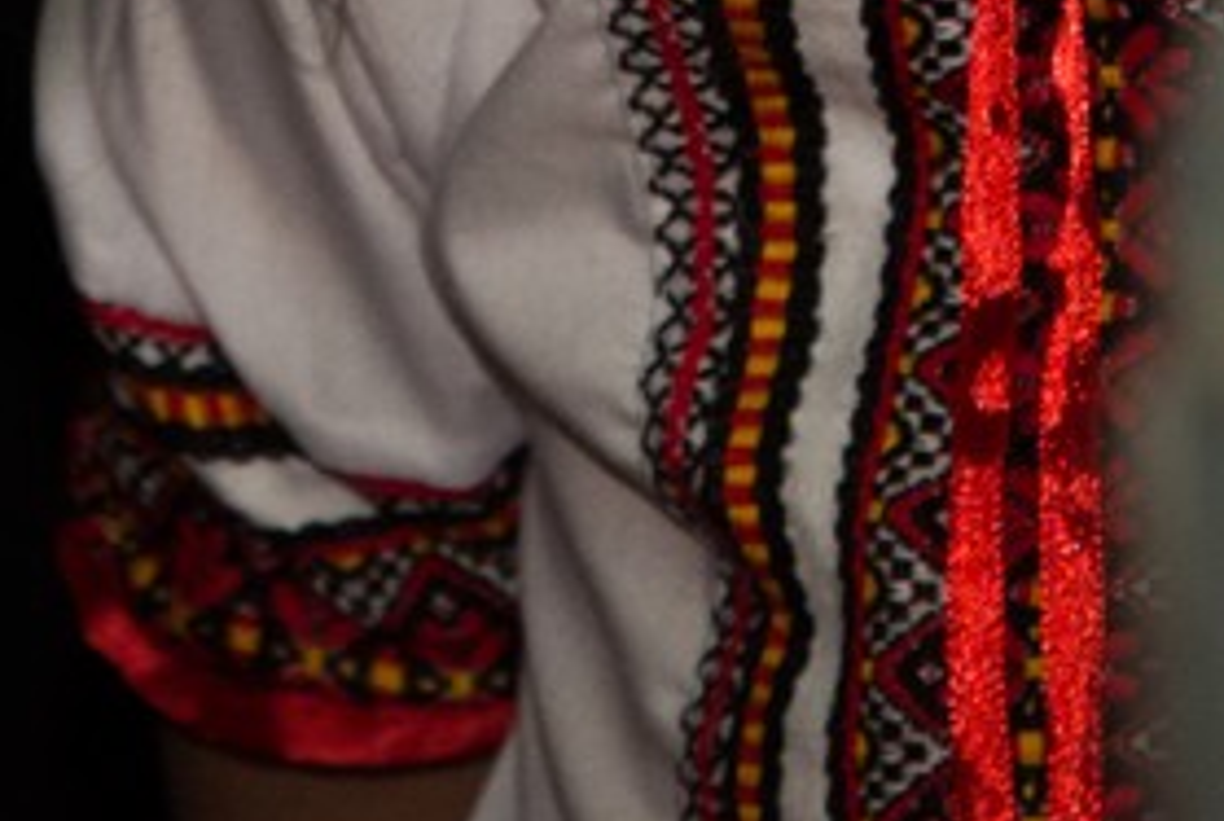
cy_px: -1181
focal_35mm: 1027
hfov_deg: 2.0
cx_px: 722
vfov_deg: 1.3
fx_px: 34973
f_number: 5.6
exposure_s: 1/80
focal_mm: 200
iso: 1600
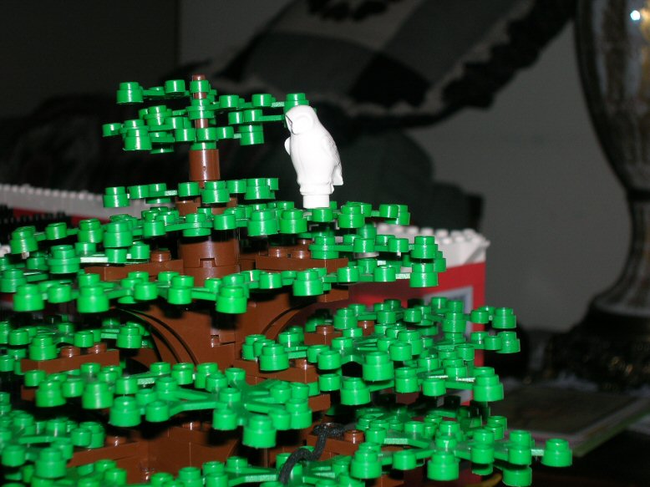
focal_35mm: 74
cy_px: 244
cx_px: 325
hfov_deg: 26.3
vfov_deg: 19.9
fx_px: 1389
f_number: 4
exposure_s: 1/60.1
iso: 50
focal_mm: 12.3
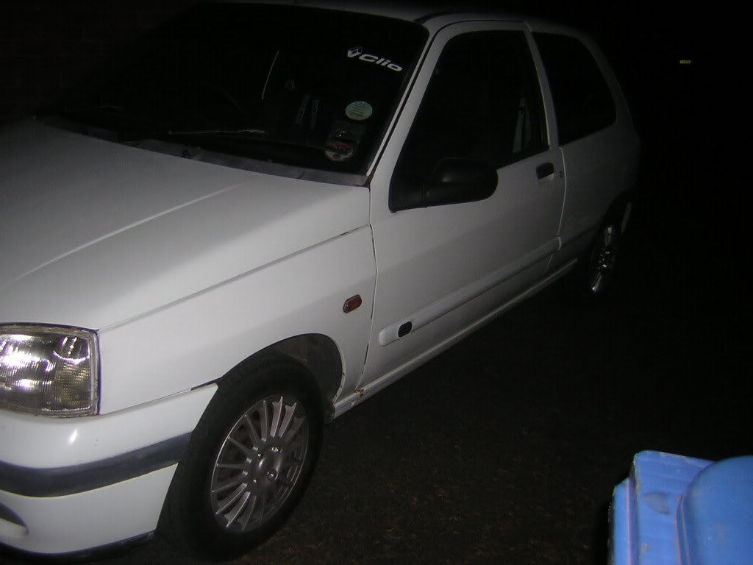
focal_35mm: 36
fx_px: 783
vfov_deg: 39.7
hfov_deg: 51.4
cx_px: 376
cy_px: 282
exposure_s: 1/60.1
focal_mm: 4.7
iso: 50
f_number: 2.6
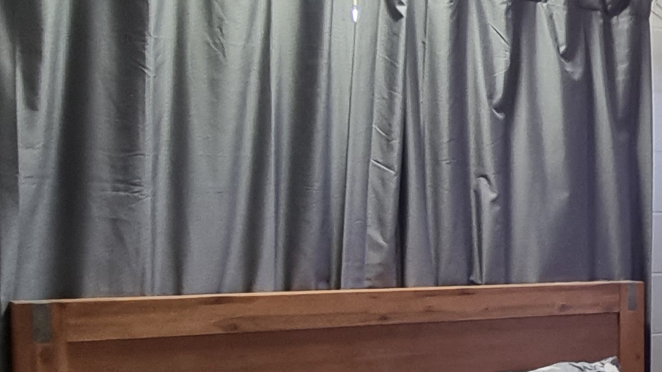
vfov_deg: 20.5
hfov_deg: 30.9
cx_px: 775
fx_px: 1018
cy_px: 291
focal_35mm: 58
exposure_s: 1/50
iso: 200
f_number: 2.2
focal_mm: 2.2
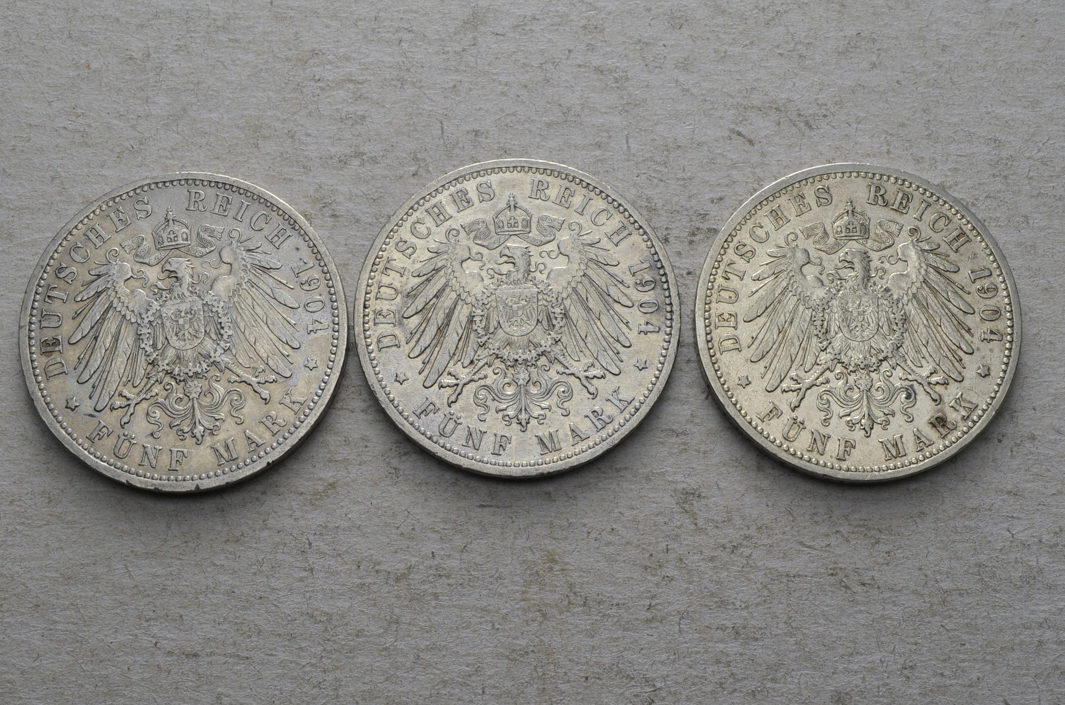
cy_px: 352
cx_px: 532
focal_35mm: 54
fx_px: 1594
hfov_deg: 36.9
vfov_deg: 25.0
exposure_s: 1/250
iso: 400
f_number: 14
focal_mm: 36
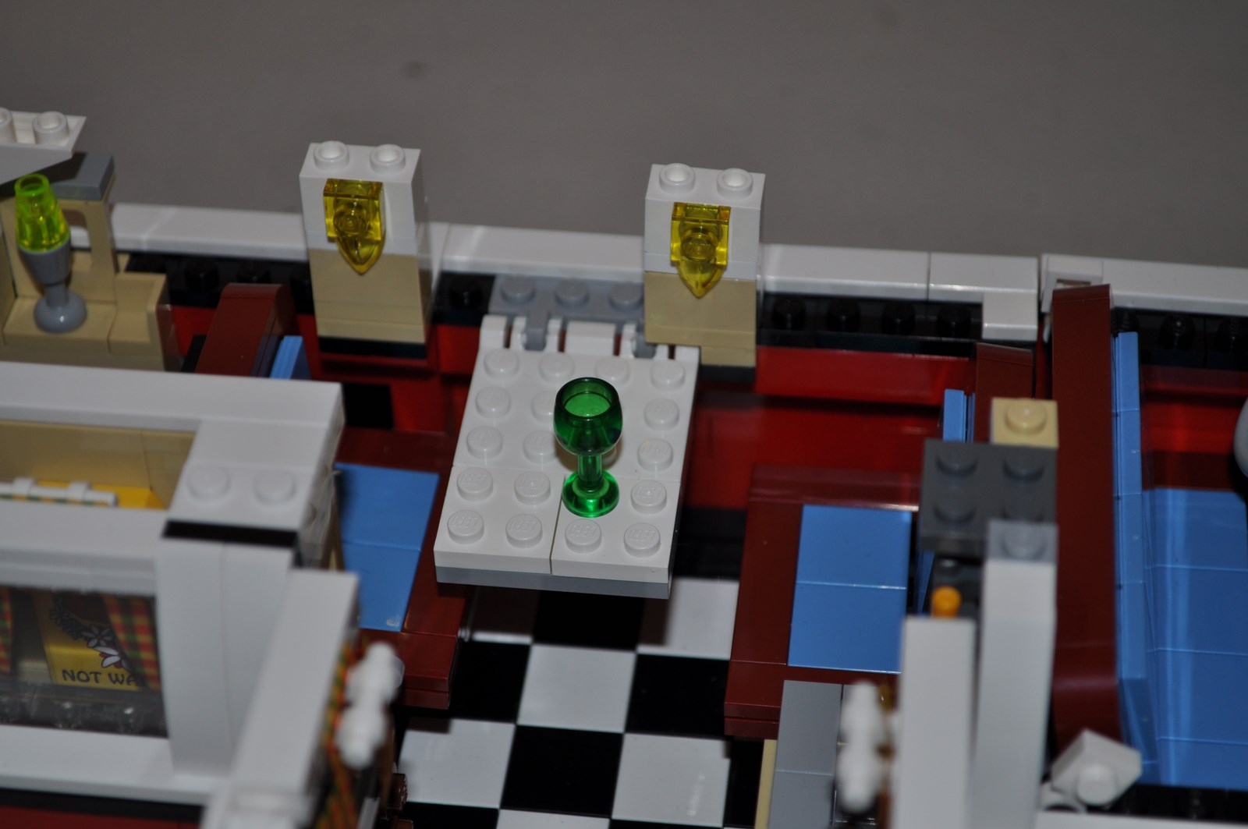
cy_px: 414
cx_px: 624
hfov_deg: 24.6
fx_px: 2857
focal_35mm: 82
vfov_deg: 16.5
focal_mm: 55
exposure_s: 1/30
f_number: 5.6
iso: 200
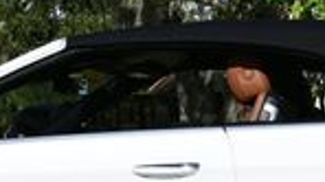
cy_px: 53
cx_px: 184
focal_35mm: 218
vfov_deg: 5.6
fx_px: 1877
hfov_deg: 9.9
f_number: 9
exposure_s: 1/320
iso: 100
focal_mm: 24
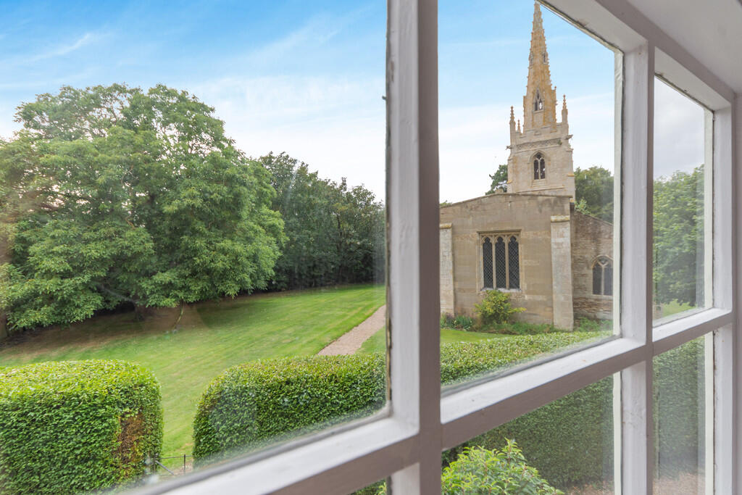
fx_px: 371
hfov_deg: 90.0
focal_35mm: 18
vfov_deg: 67.4
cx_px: 371
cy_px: 248
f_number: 7.1
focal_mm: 12
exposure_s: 1/200
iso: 100
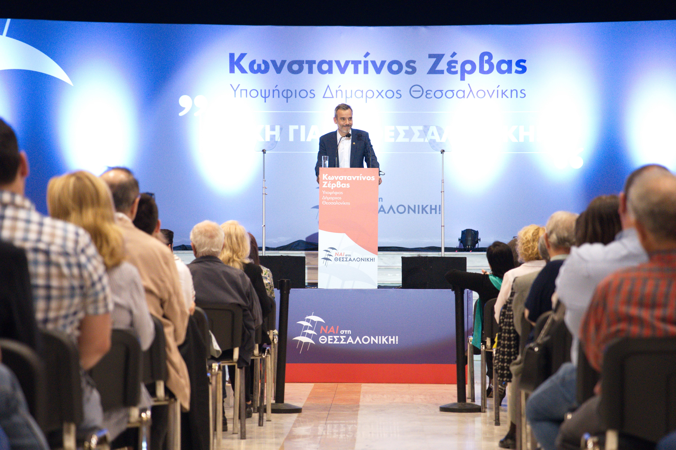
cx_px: 338
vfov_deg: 13.0
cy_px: 225
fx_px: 1972
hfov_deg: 19.5
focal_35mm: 105
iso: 8000
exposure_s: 1/400
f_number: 4
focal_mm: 105
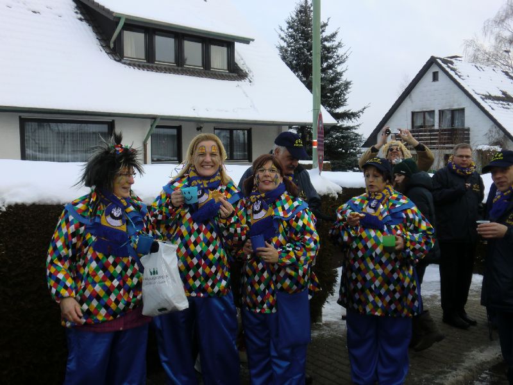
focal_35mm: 36
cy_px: 192
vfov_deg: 39.7
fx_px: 534
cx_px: 256
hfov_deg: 51.4
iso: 64
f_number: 3.1
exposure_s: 1/250
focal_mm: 6.51
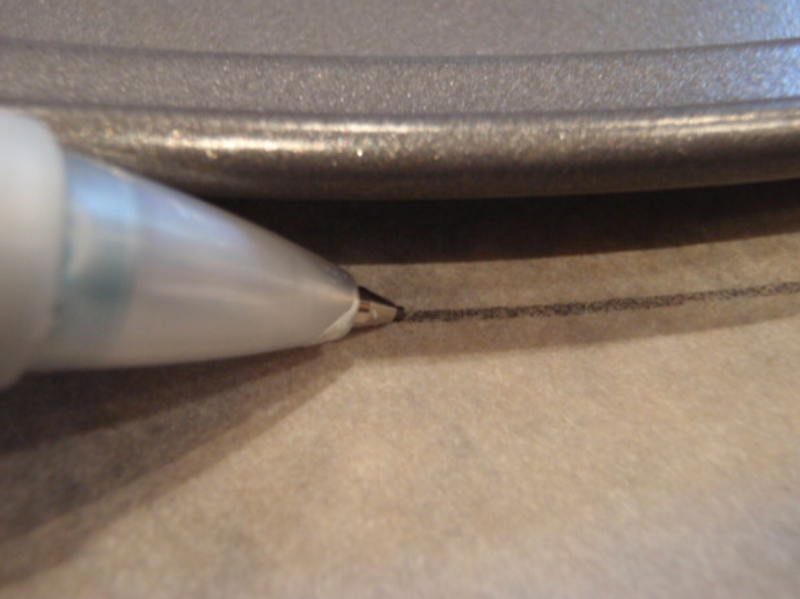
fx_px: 901
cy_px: 297
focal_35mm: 39
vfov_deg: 36.8
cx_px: 394
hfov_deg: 47.9
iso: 200
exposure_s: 1/5
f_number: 4.1
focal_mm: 6.53
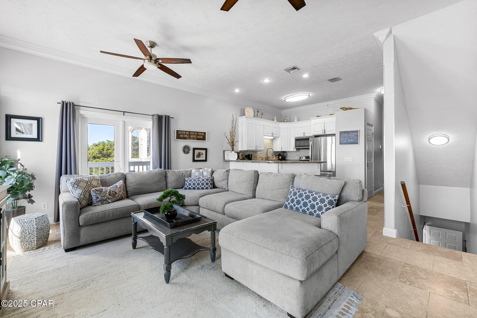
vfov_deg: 77.3
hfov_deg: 100.4
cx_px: 238
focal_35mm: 15
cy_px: 159
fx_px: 199
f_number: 9
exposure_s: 1/40
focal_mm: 10
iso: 400
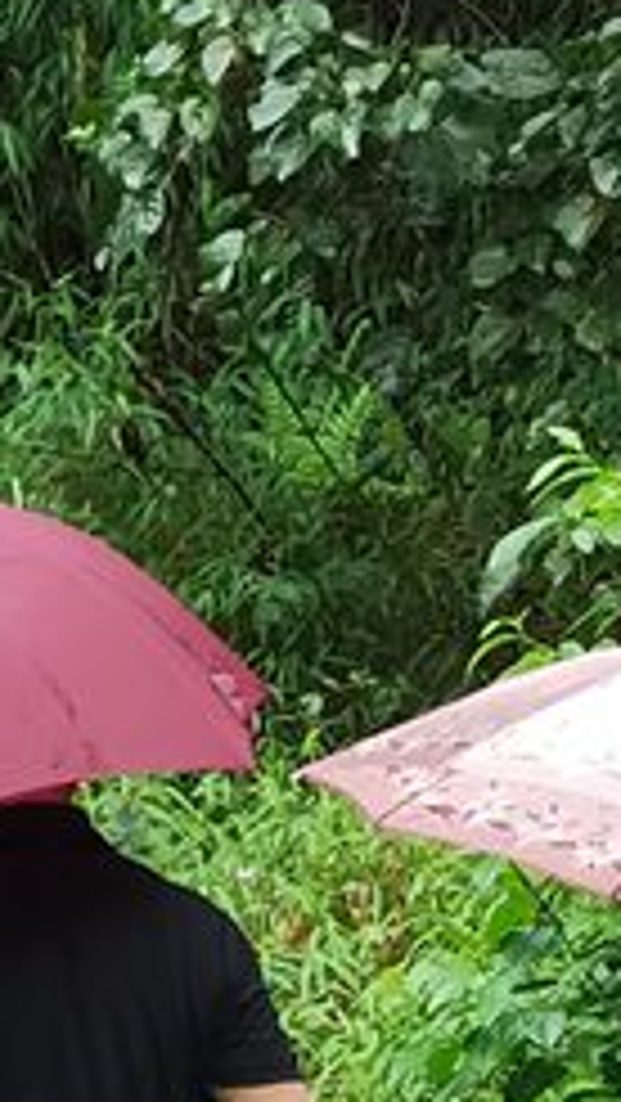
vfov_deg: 5.6
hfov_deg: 3.2
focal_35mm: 384
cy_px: 940
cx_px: 760
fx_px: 11229
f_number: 2.4
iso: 200
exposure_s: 1/100
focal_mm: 6.4
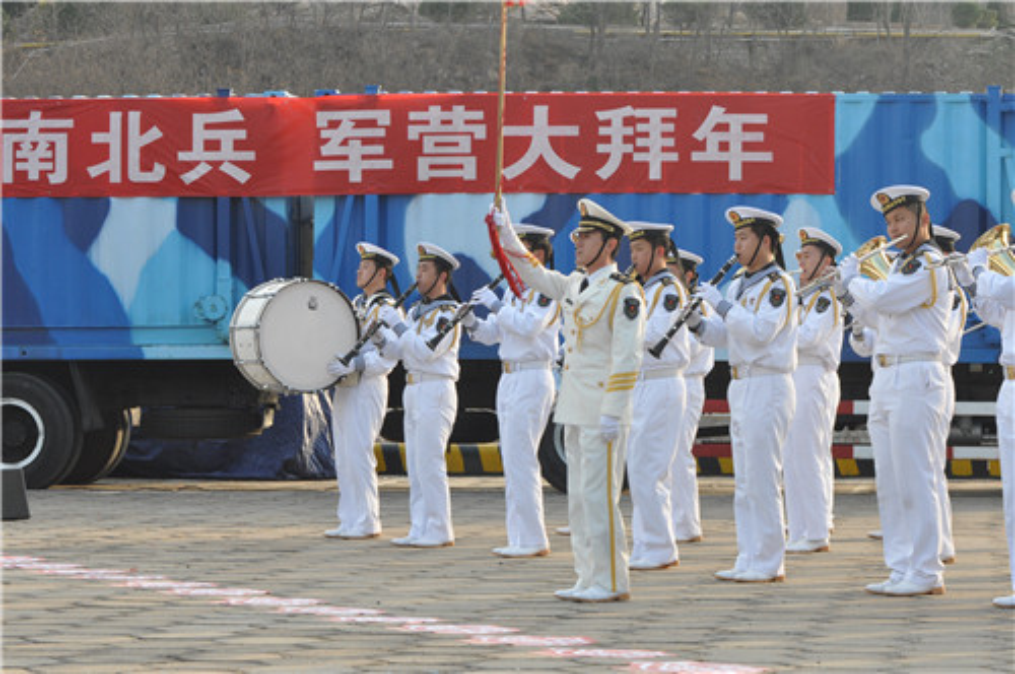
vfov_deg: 9.9
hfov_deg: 14.9
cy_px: 337
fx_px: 3886
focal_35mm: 138
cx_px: 508
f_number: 10
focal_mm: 92
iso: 640
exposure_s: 1/100
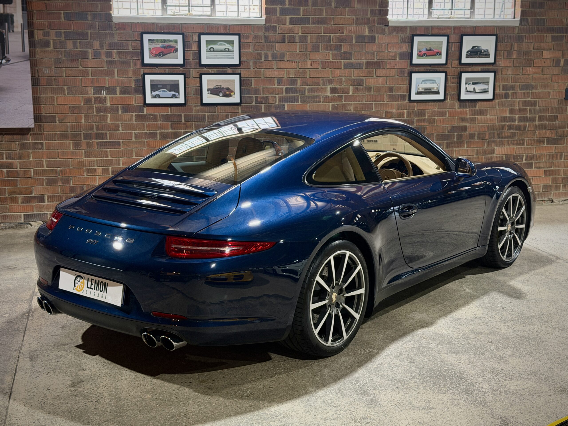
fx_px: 788
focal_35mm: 48
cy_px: 213
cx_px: 284
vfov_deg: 30.3
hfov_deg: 39.7
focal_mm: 6.76
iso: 320
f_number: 1.78
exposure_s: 1/33
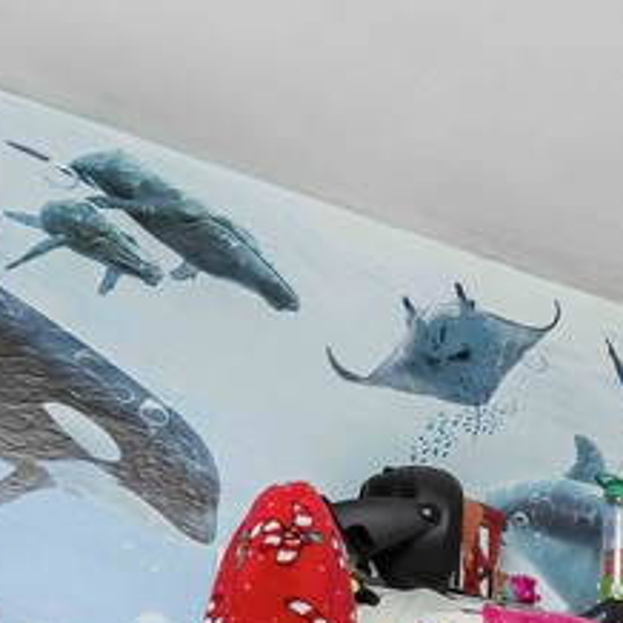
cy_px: 884
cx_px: 1009
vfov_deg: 27.2
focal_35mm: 48
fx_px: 977
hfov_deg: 24.4
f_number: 9
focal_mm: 12
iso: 320
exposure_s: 1/160
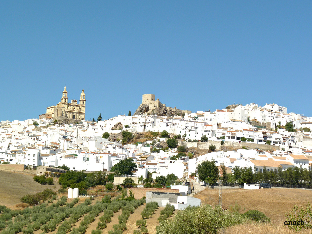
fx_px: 784
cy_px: 117
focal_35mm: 87
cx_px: 156
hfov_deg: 22.5
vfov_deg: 17.0
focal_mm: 15.5
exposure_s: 1/500
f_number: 6.3
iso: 80
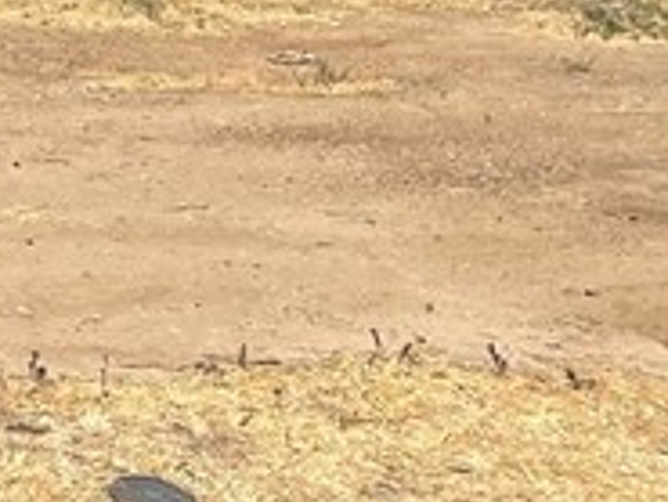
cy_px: -408
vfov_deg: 9.8
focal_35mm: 144
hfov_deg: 11.8
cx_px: -802
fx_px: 2781
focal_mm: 4.2
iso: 32
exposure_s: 1/3861
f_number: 1.6
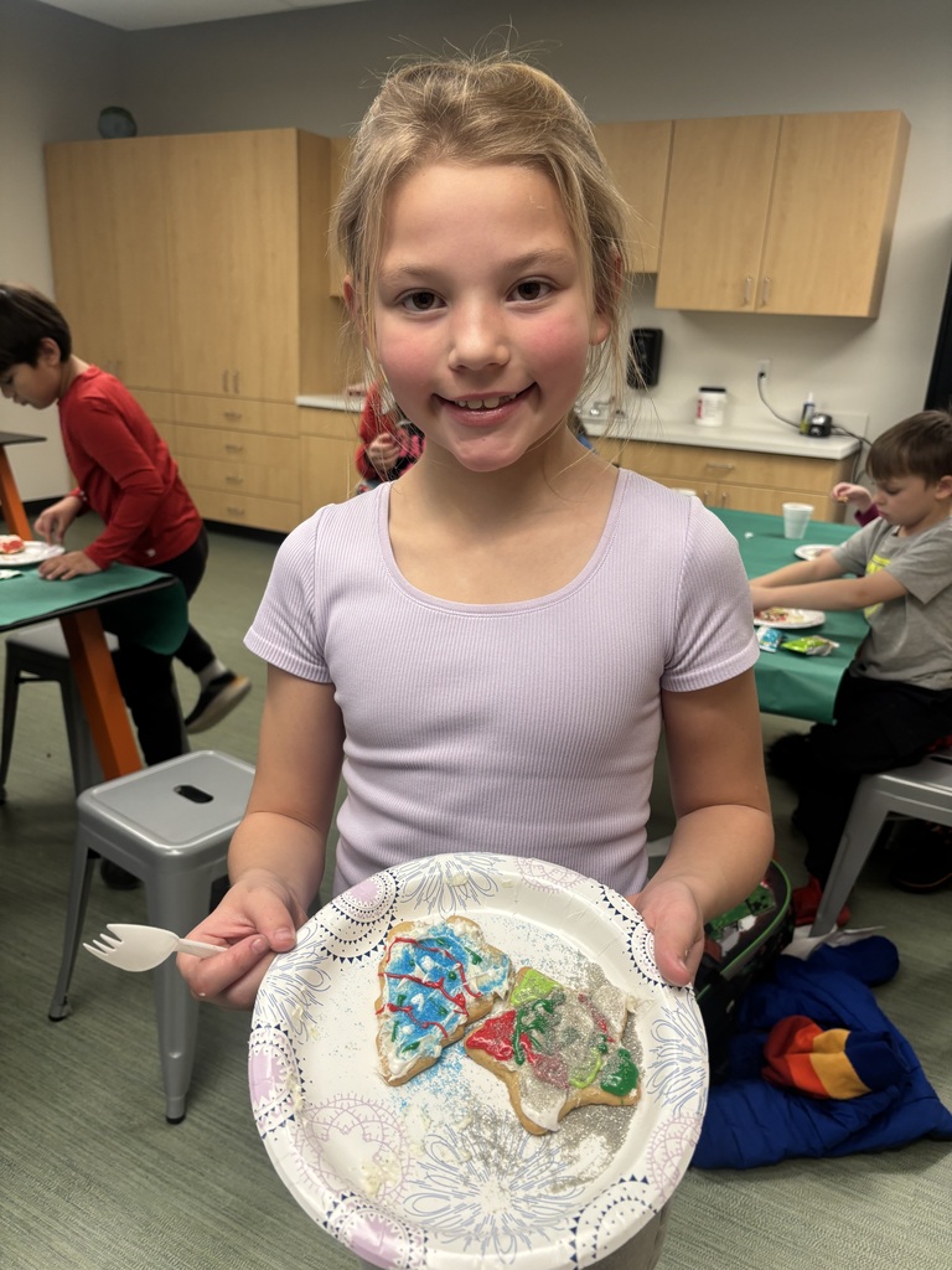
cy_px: 635
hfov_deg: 53.1
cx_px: 476
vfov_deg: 67.3
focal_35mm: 26
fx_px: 953
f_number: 1.6
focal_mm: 5.96
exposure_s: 1/57
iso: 125
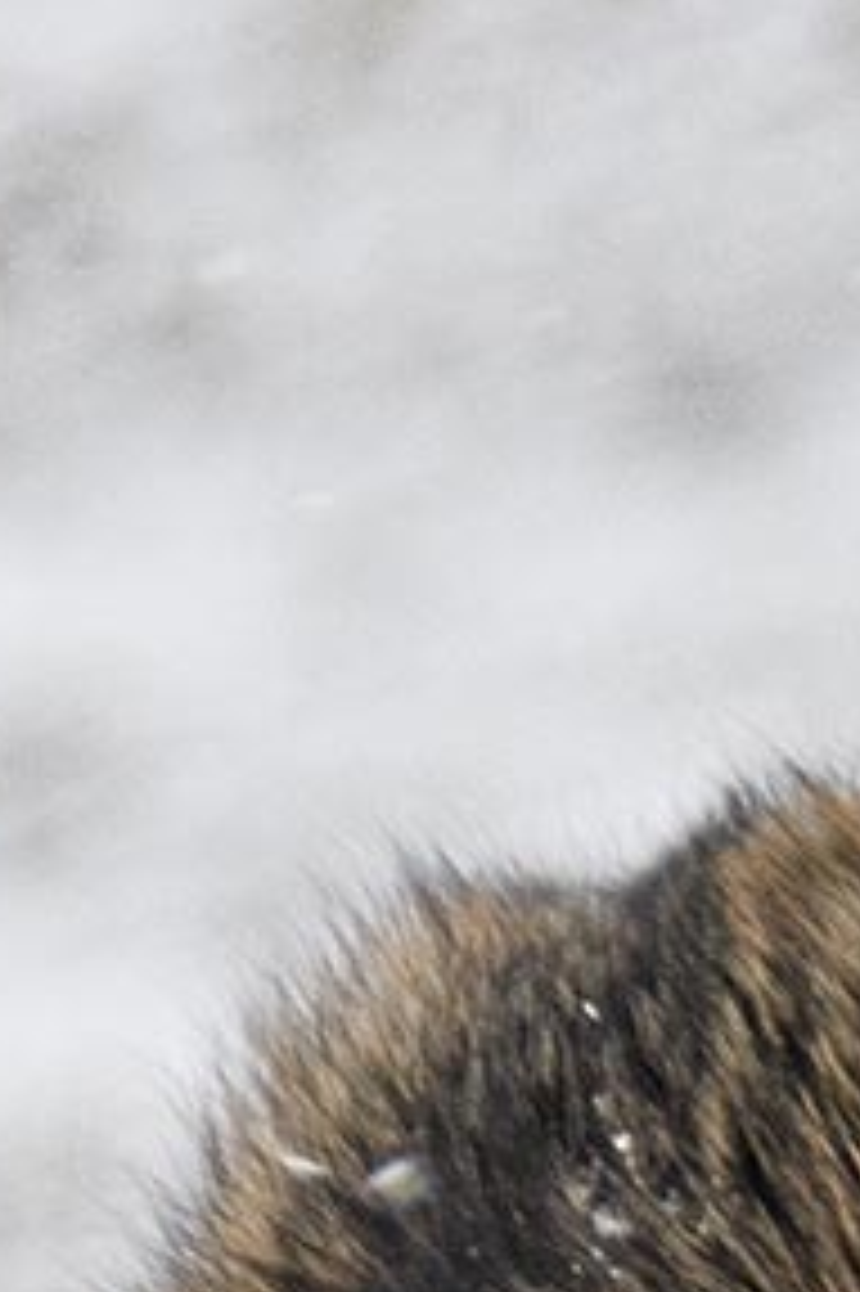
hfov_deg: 0.4
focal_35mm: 3765
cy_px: 1751
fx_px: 135065
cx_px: 1234
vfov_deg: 0.5
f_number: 7.1
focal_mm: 600
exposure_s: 1/640
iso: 800
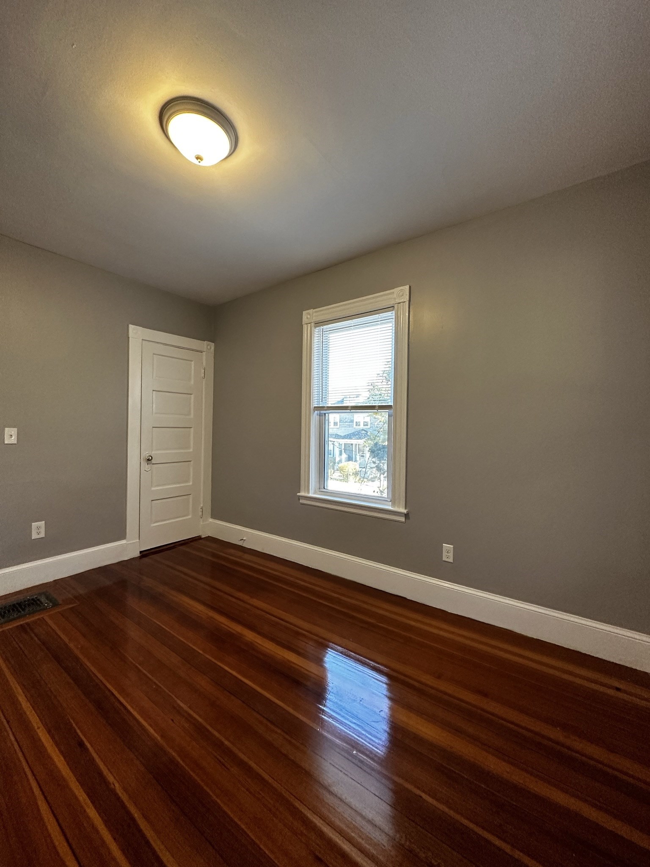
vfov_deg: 102.1
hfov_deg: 85.7
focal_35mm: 14
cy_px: 434
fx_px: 351
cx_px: 325
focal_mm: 2.22
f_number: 2.2
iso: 250
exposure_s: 1/120
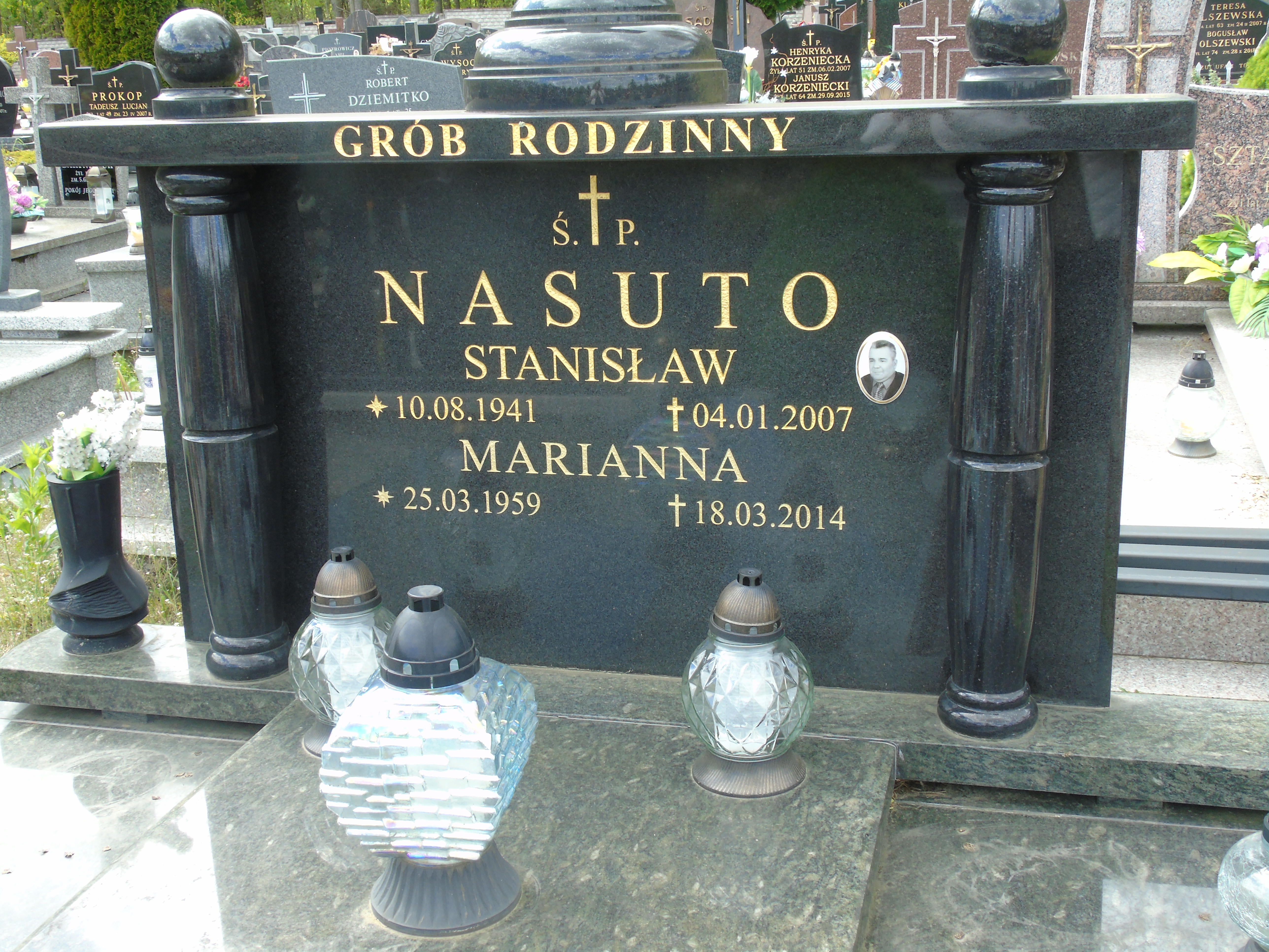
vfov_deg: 36.0
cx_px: 634
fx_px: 1466
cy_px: 476
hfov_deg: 46.8
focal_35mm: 40
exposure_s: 1/30
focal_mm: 7.1
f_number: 6.5
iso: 80
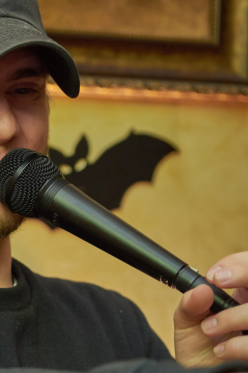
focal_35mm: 183
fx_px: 1895
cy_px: 274
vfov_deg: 11.2
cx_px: 21
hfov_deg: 7.5
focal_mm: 50
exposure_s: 1/100
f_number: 2.8
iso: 500
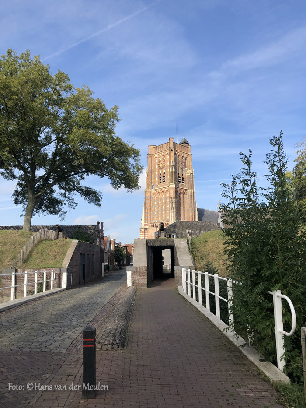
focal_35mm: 28
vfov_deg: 63.4
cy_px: 204
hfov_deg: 49.8
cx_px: 153
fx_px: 330
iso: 20
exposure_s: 1/1389
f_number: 1.8
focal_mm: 3.99
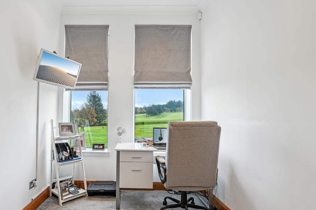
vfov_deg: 61.7
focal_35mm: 20
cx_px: 124
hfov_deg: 82.8
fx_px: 176
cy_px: 119
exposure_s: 1/60
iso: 200
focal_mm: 13
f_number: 4
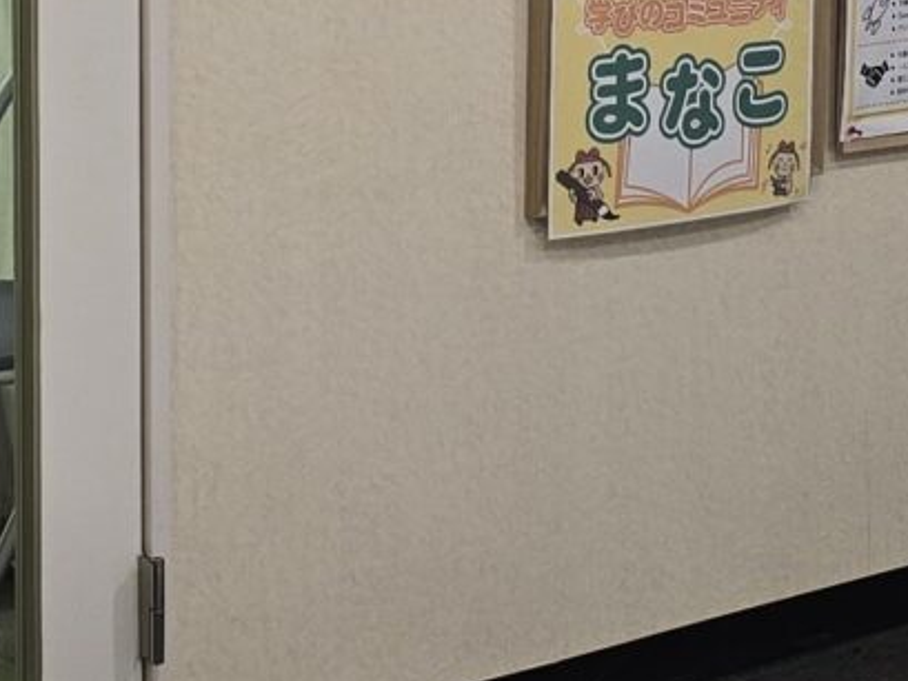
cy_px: -53
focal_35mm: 144
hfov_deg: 13.7
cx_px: 320
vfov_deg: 10.2
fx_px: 3778
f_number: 1.7
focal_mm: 6.3
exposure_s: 1/120
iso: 100
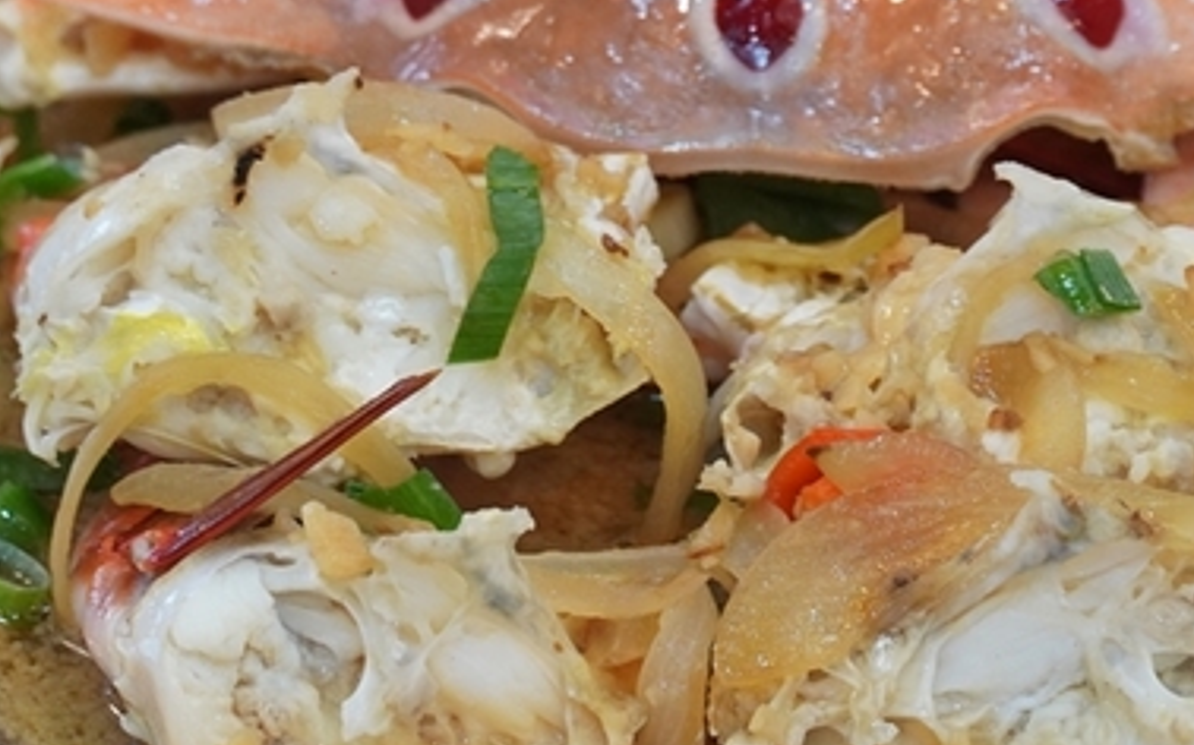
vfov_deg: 5.5
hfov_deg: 8.8
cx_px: 682
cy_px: -44
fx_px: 7715
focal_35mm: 237
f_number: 5.6
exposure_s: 1/80
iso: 1000
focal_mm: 69
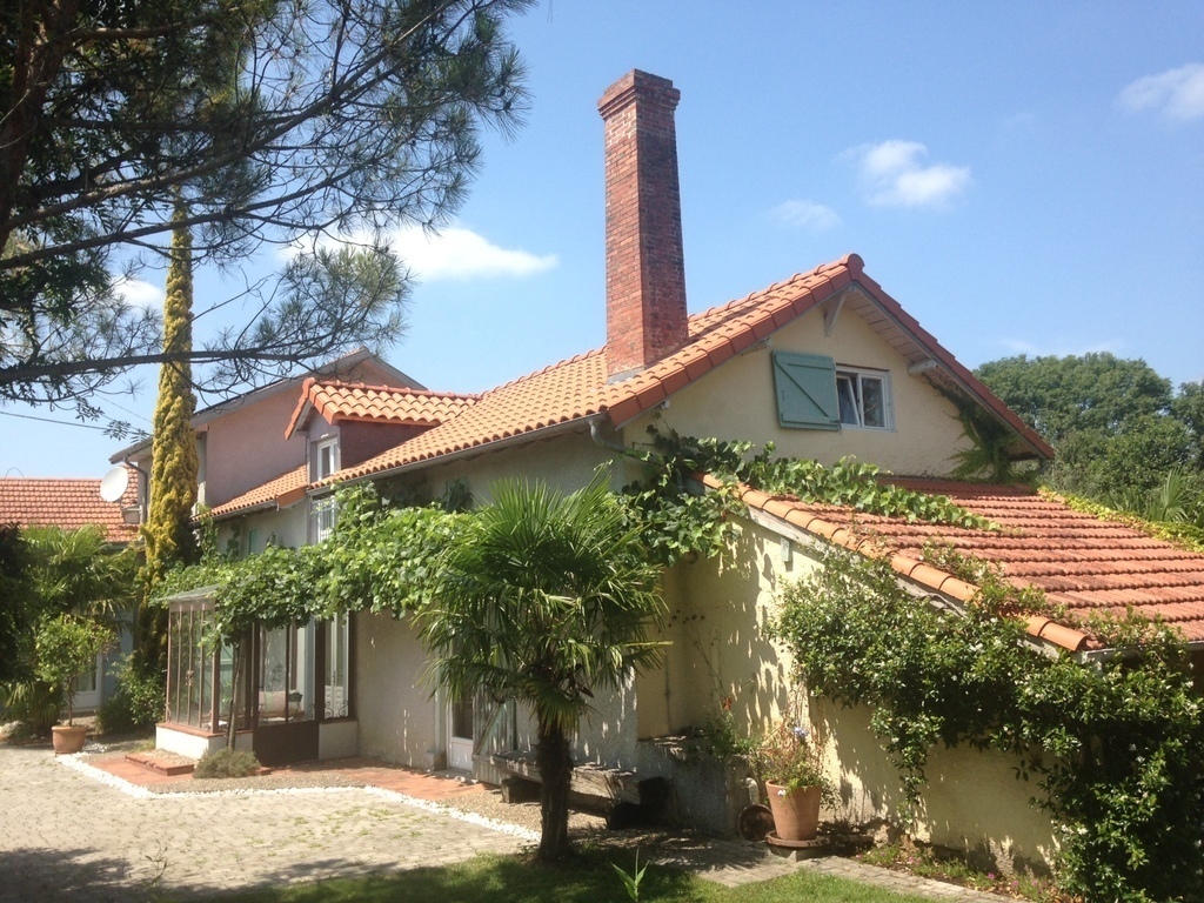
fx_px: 1148
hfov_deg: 55.4
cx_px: 602
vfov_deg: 42.9
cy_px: 452
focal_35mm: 33
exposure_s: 1/1022
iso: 50
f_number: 2.4
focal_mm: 4.12
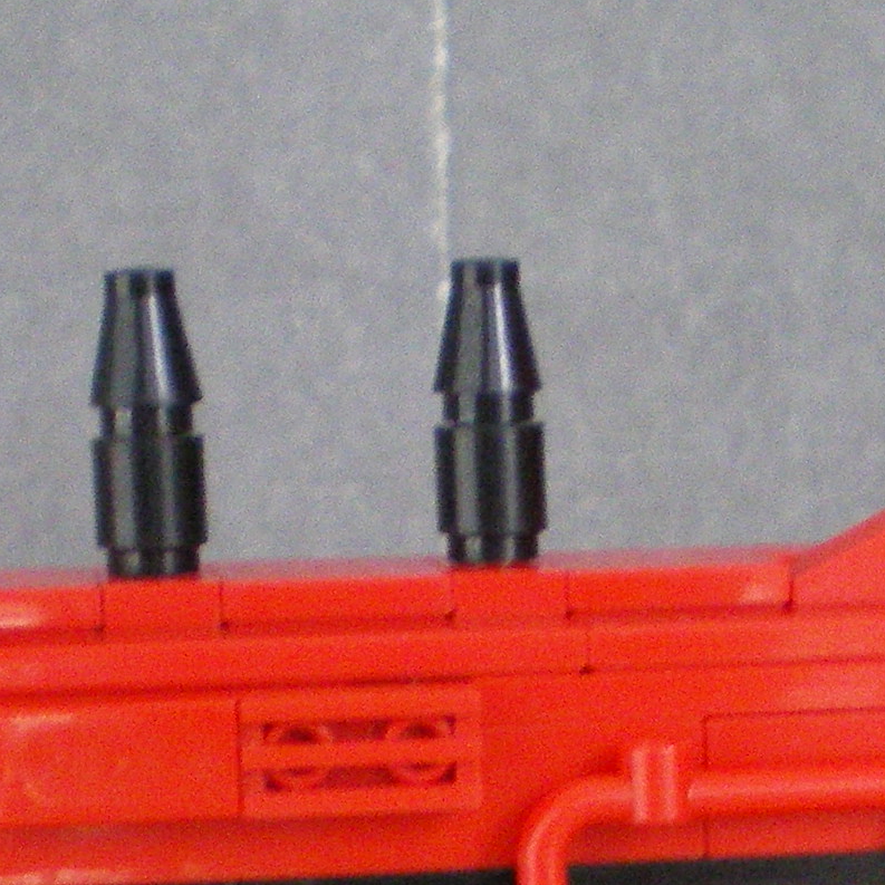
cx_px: 749
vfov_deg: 13.2
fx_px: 3789
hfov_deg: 13.2
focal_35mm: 131
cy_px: 869
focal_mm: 6.3
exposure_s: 1/50
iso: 500
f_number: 3.1
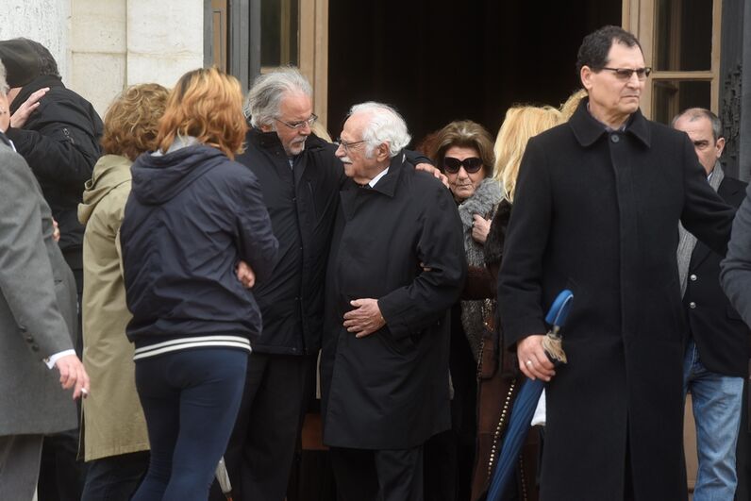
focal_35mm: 200
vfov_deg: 6.9
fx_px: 4173
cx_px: 376
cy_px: 250
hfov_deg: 10.3
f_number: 5.6
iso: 800
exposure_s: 1/640
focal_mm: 200
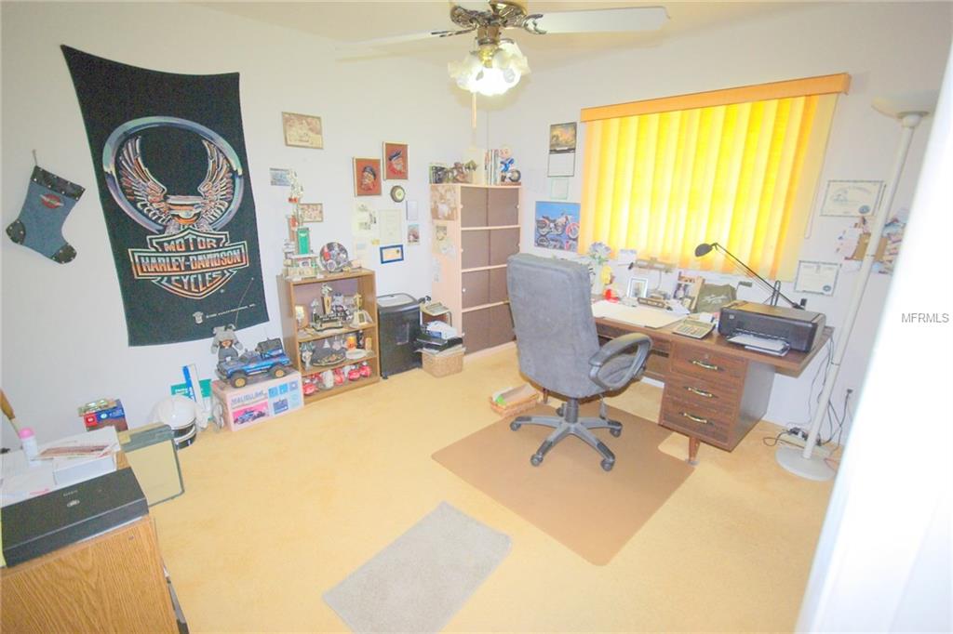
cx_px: 476
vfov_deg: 72.0
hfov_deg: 95.0
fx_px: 437
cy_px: 317
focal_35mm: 16
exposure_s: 1/20
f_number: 5.6
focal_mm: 11
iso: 400
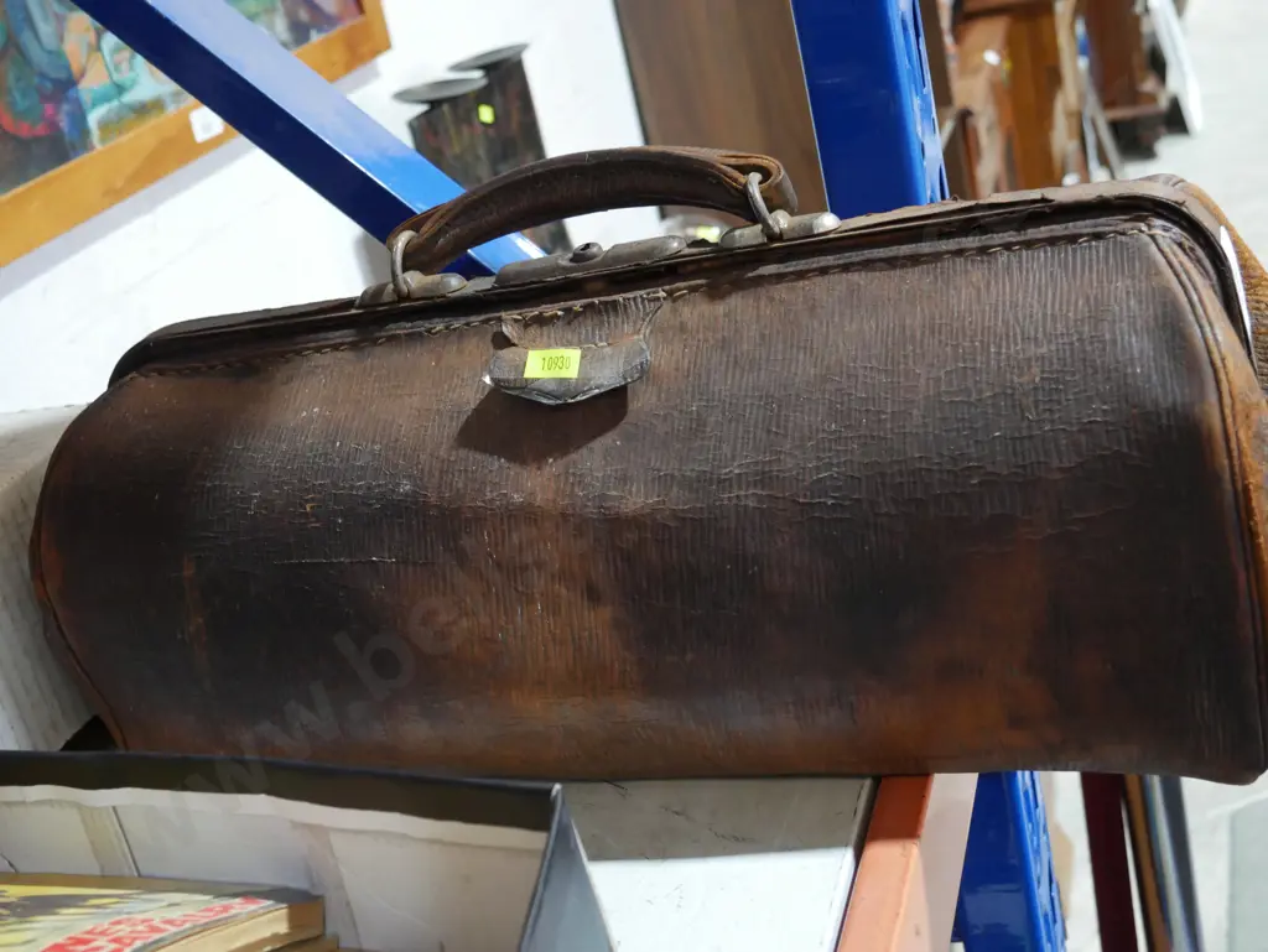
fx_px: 1686
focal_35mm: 46
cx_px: 634
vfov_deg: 31.5
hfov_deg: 41.2
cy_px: 476
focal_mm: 23
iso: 1600
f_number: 5.1
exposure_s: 1/60
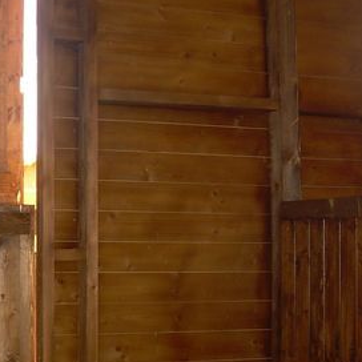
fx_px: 876
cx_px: 4
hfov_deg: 22.5
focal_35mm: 74
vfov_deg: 23.4
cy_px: 181
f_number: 2.8
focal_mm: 6.3
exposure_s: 1/60
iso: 65
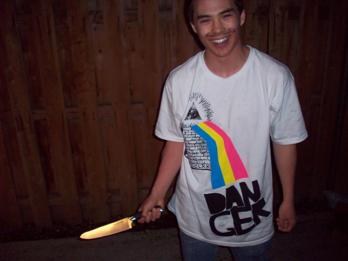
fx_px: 372
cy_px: 130
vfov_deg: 38.7
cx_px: 174
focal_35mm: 37
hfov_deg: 50.1
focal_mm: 6.2
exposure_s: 1/64
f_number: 2.8
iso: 200
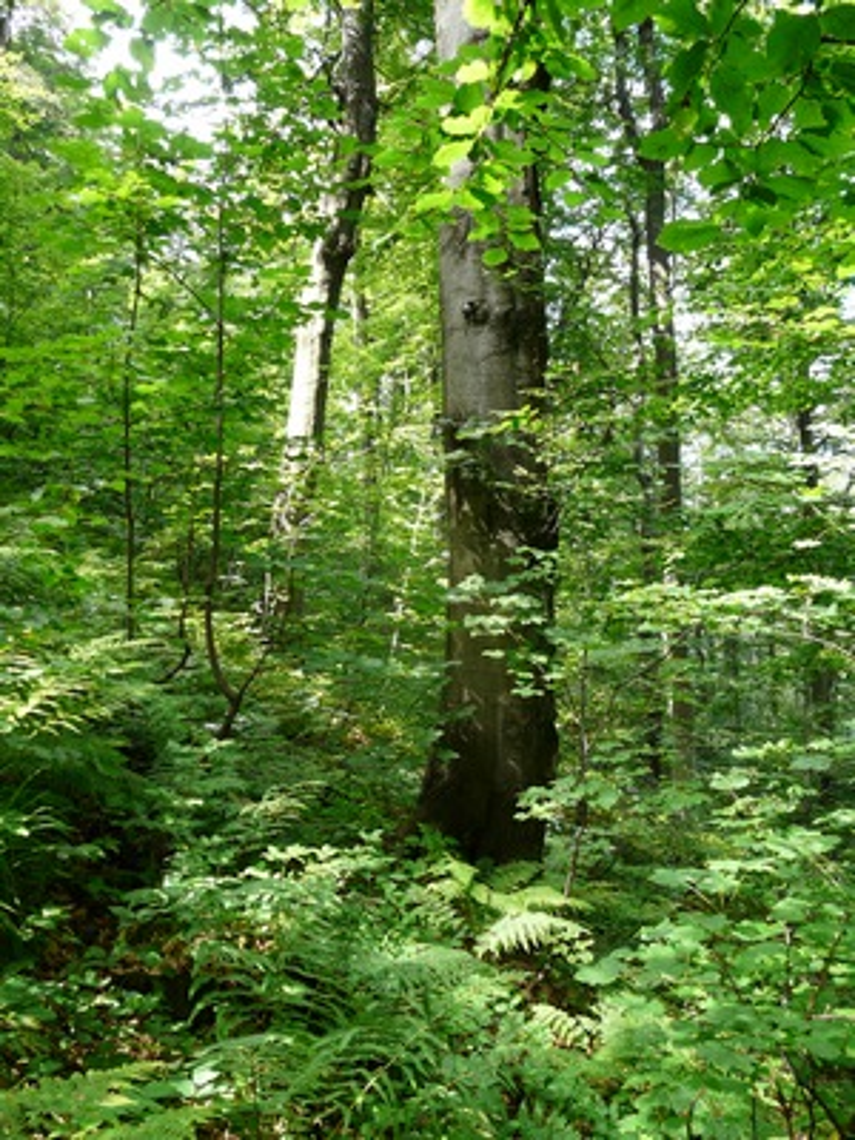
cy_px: 570
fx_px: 922
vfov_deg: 63.4
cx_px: 428
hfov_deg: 49.7
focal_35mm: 28
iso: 100
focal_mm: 4.6
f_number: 2.8
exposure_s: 1/50
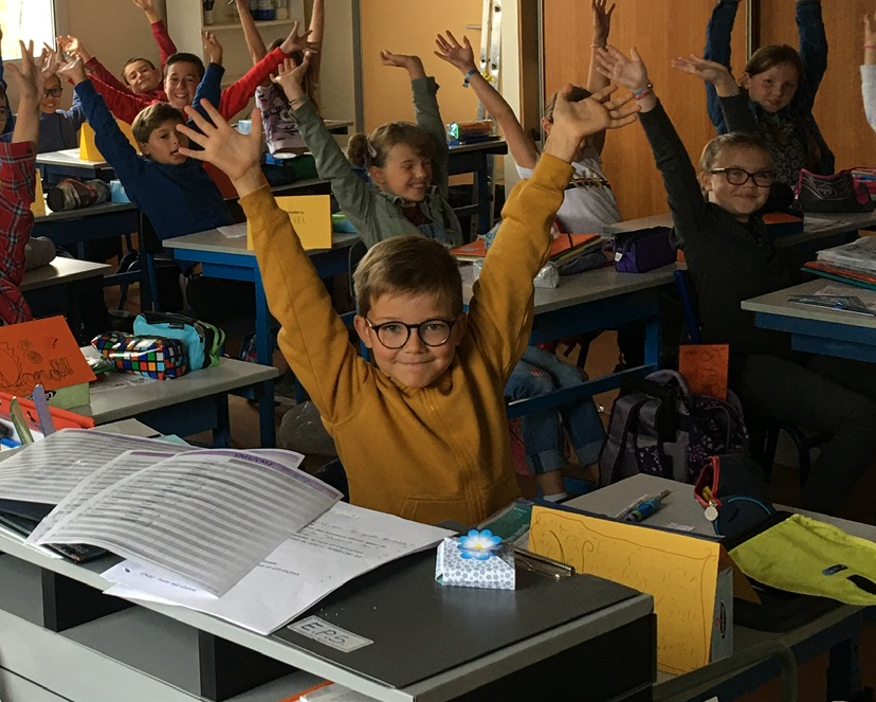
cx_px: 92
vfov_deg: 21.8
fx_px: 1815
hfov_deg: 26.3
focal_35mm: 70
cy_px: 232
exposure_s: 1/17
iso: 32
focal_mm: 4.15
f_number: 2.2
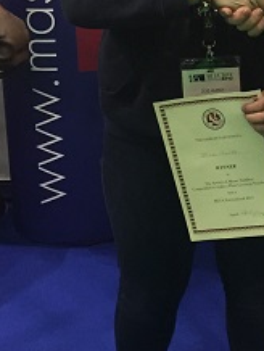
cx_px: 344
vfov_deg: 20.3
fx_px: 944
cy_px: -10
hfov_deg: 15.2
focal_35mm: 93
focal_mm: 4.15
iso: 160
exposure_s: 1/33
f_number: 2.2
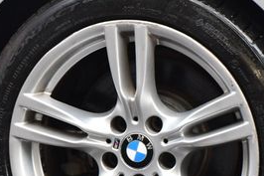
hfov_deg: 4.4
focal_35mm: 469
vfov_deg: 2.9
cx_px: 129
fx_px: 3437
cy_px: 131
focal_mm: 130
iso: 800
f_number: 4.8
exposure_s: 1/160
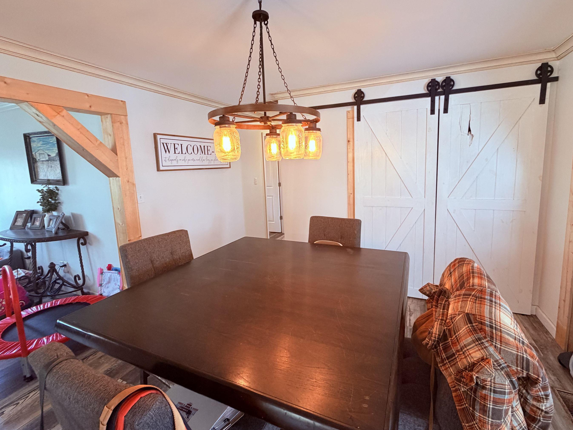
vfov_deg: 77.9
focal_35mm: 16
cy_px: 196
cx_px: 303
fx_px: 265
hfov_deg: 94.4
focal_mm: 2.22
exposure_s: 1/60
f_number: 2.2
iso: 250
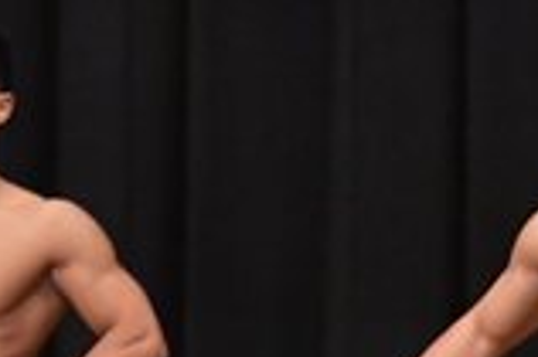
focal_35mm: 772
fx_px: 11525
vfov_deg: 1.8
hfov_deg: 2.7
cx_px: -60
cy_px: 493
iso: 6400
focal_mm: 105
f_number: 5.6
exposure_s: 1/400
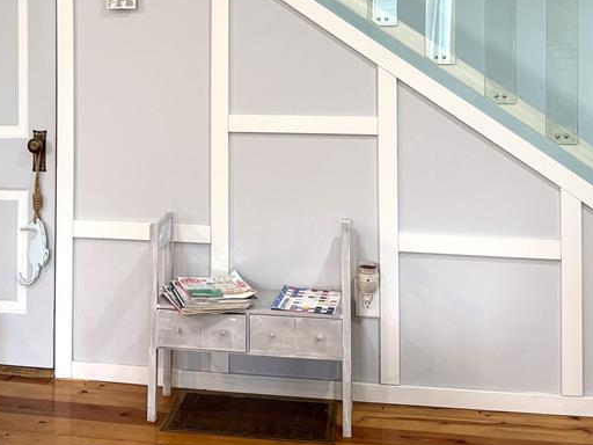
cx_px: 206
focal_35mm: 48
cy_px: 50
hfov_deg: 39.3
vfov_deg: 29.1
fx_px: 822
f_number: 1.78
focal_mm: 6.76
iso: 250
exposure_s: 1/120
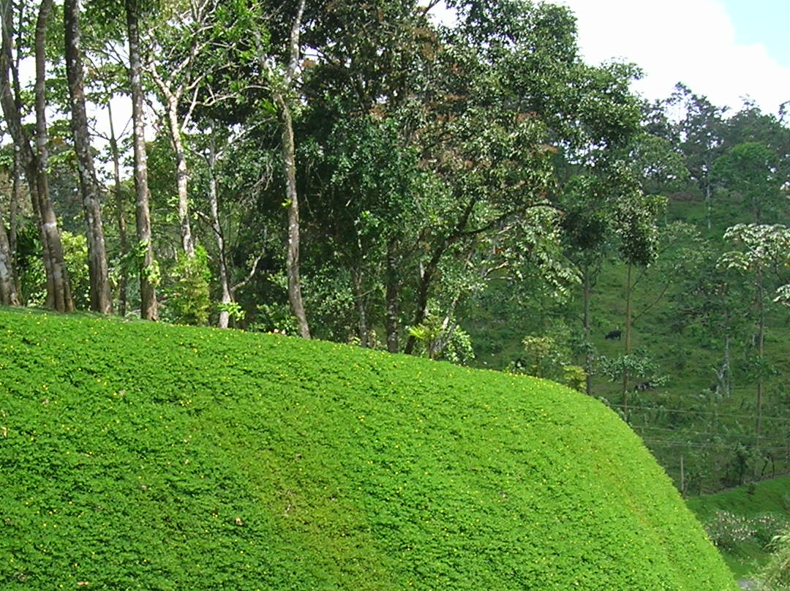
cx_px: 263
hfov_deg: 26.9
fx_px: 1642
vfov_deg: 20.3
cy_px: 421
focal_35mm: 72
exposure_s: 1/166
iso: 50
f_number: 4.9
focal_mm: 5.7
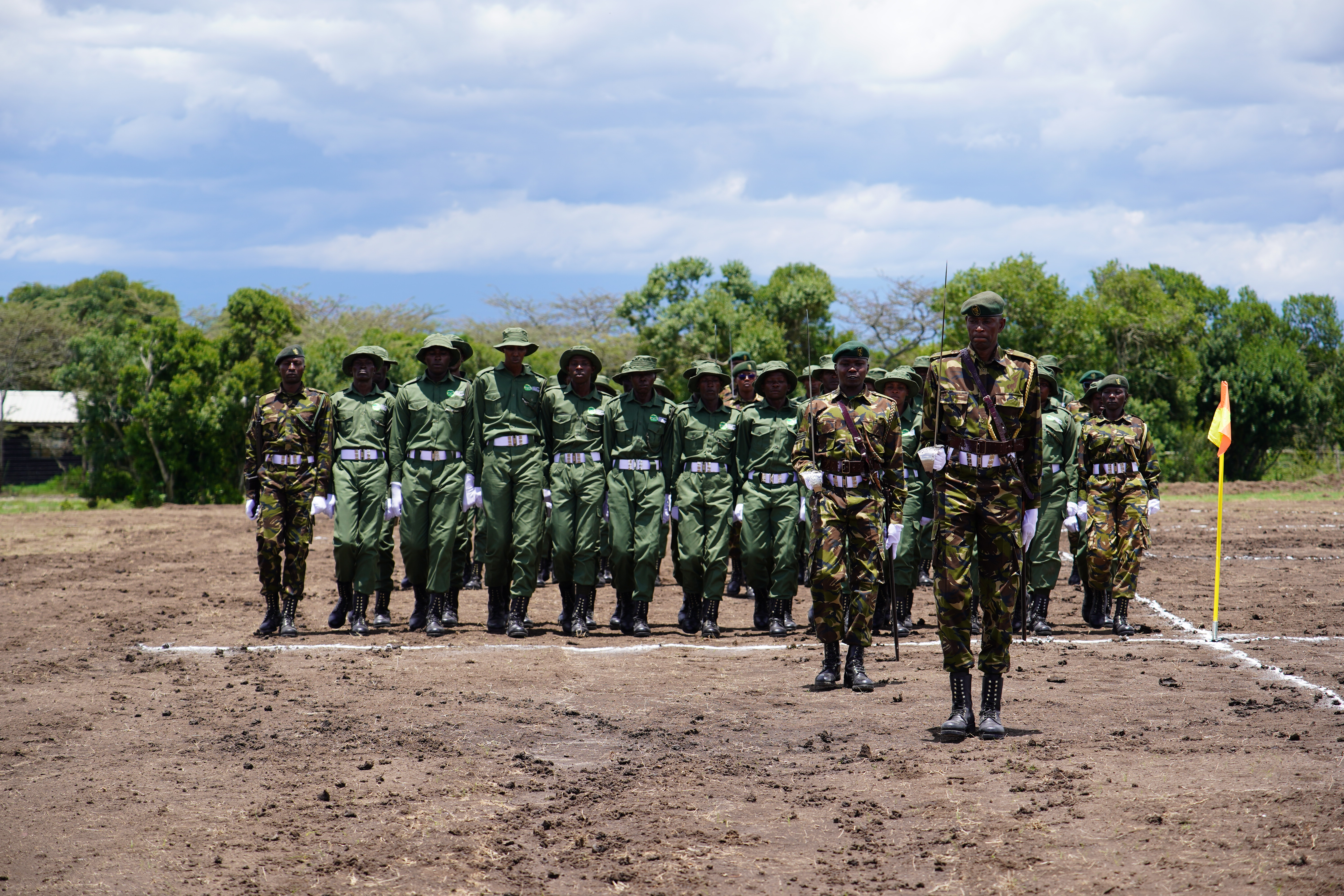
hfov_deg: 19.5
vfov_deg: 13.0
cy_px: 448
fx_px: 3920
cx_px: 672
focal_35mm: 105
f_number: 5
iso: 100
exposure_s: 1/400
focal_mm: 105
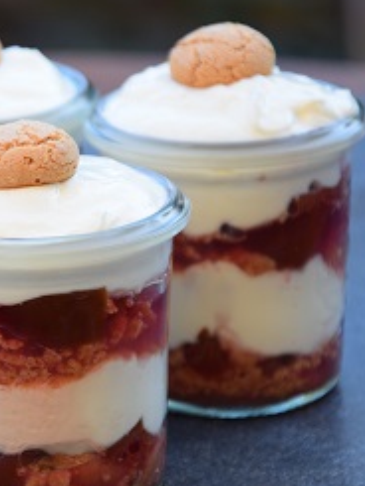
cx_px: -4
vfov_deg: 7.2
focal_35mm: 277
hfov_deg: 5.4
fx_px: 3889
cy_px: 272
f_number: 5.6
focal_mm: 105
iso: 640
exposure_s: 1/125
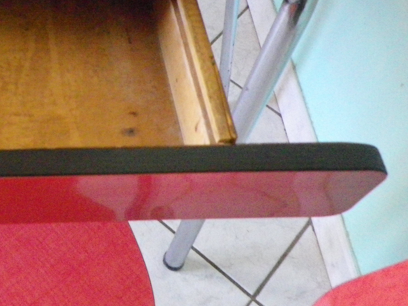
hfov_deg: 28.6
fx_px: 742
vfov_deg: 23.0
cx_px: -11
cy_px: 73
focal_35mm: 63
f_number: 2.6
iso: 800
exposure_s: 1/20
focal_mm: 4.9
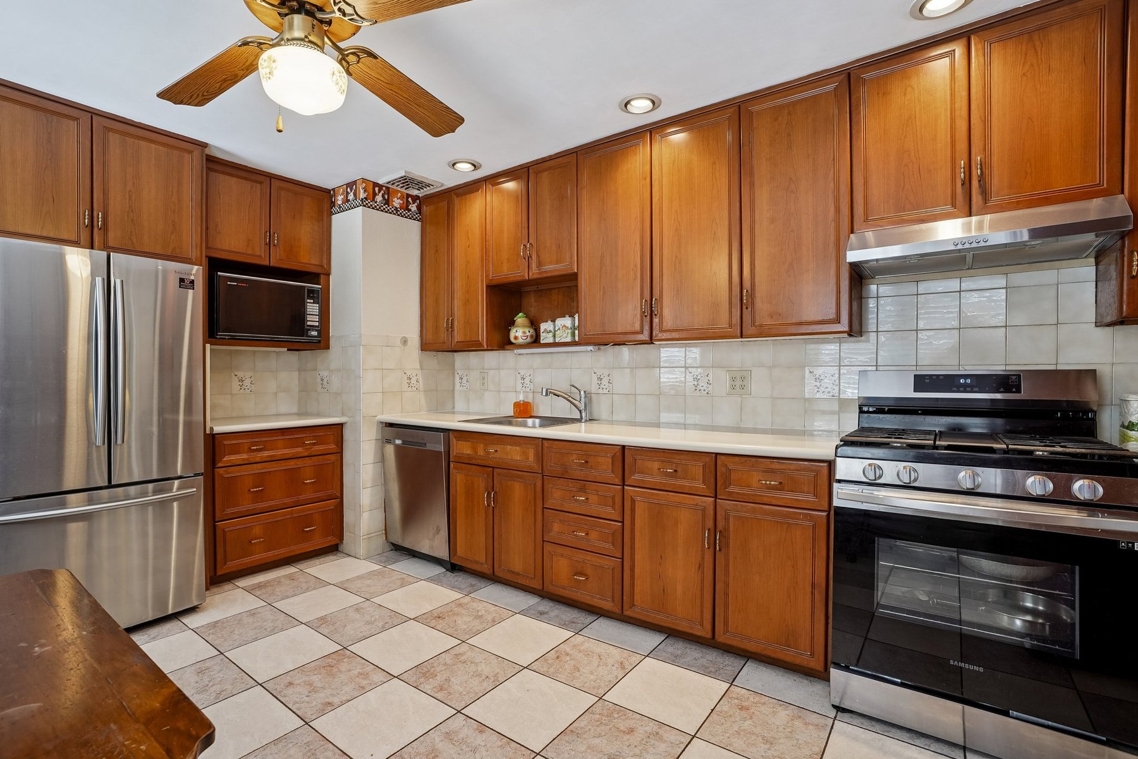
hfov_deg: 96.7
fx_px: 506
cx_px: 569
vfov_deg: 73.7
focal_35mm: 16
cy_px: 380
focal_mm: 16
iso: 400
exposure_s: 1/10
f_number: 8
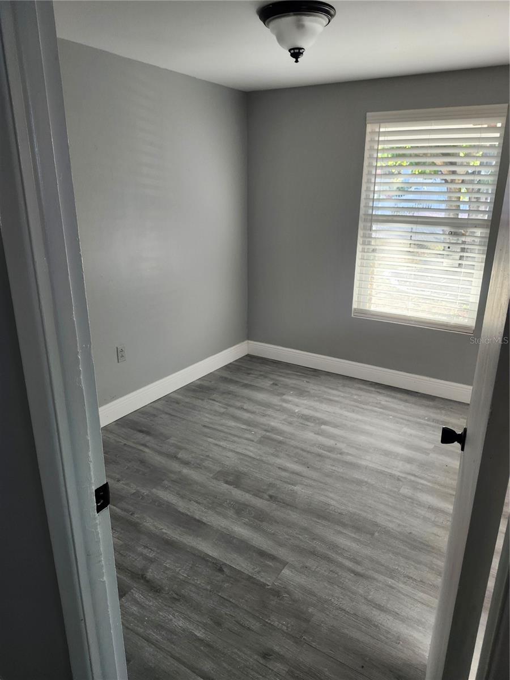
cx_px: 255
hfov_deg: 58.9
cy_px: 340
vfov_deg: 73.9
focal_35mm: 23
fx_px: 452
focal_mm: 5.54
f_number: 1.8
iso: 250
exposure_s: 1/120
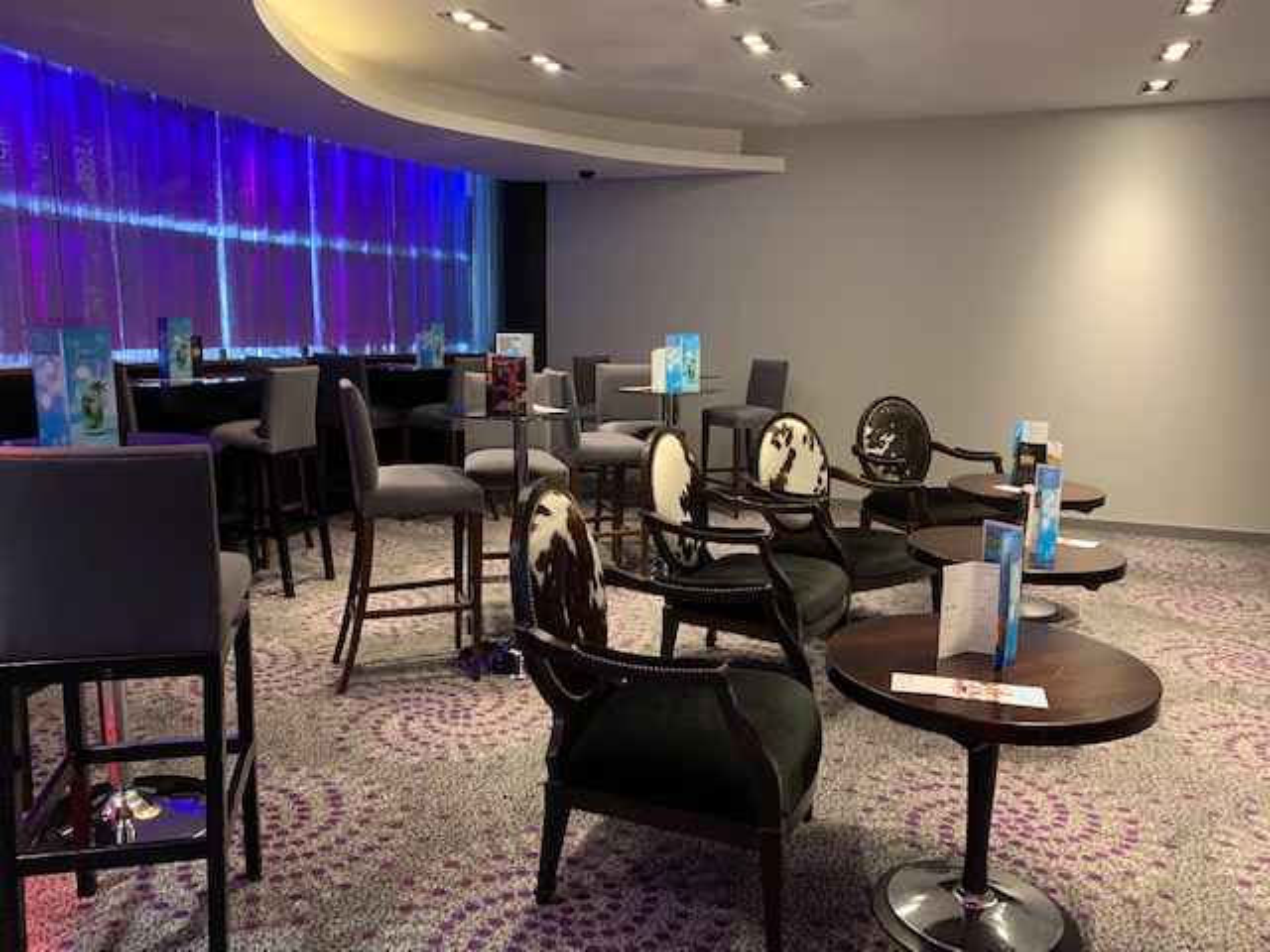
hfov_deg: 67.3
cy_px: 476
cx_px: 635
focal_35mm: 26
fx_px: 954
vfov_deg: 53.1
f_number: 1.8
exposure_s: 1/25
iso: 400
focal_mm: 4.25
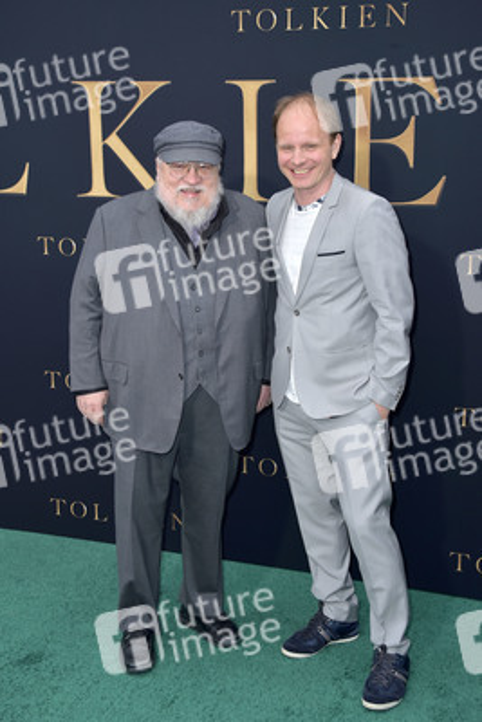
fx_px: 1003
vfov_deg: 39.6
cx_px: 241
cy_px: 361
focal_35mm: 50
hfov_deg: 27.0
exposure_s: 1/250
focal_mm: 50
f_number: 7.1
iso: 200
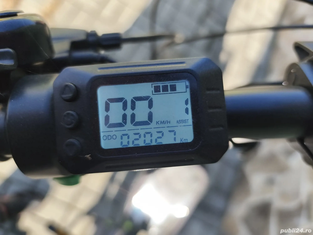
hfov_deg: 73.9
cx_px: 156
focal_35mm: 23
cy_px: 118
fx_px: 208
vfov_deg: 58.9
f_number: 1.65
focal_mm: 6.14
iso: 50
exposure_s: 1/232
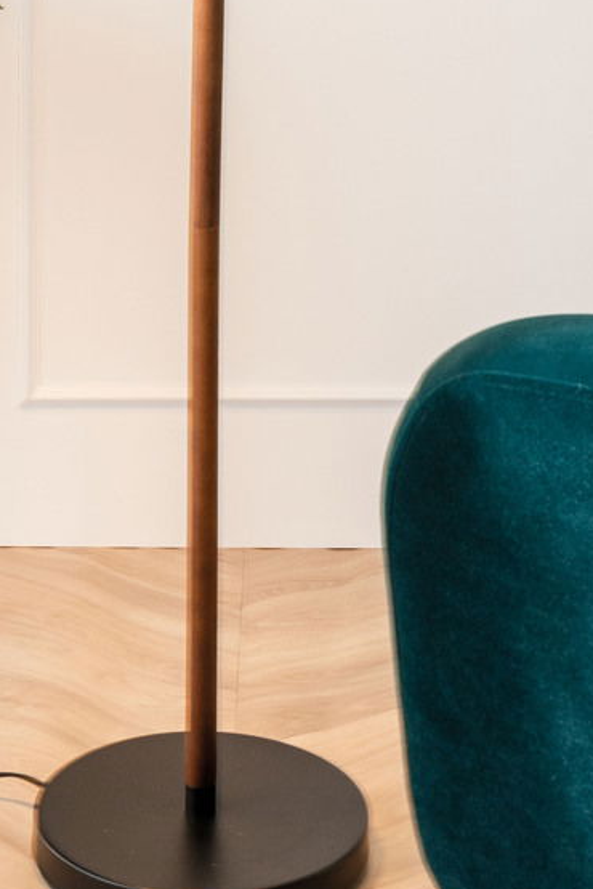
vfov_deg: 16.5
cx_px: 186
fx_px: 2989
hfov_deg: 11.3
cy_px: -61
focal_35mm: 121
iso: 160
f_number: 10
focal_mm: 42
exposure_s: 1/2.5
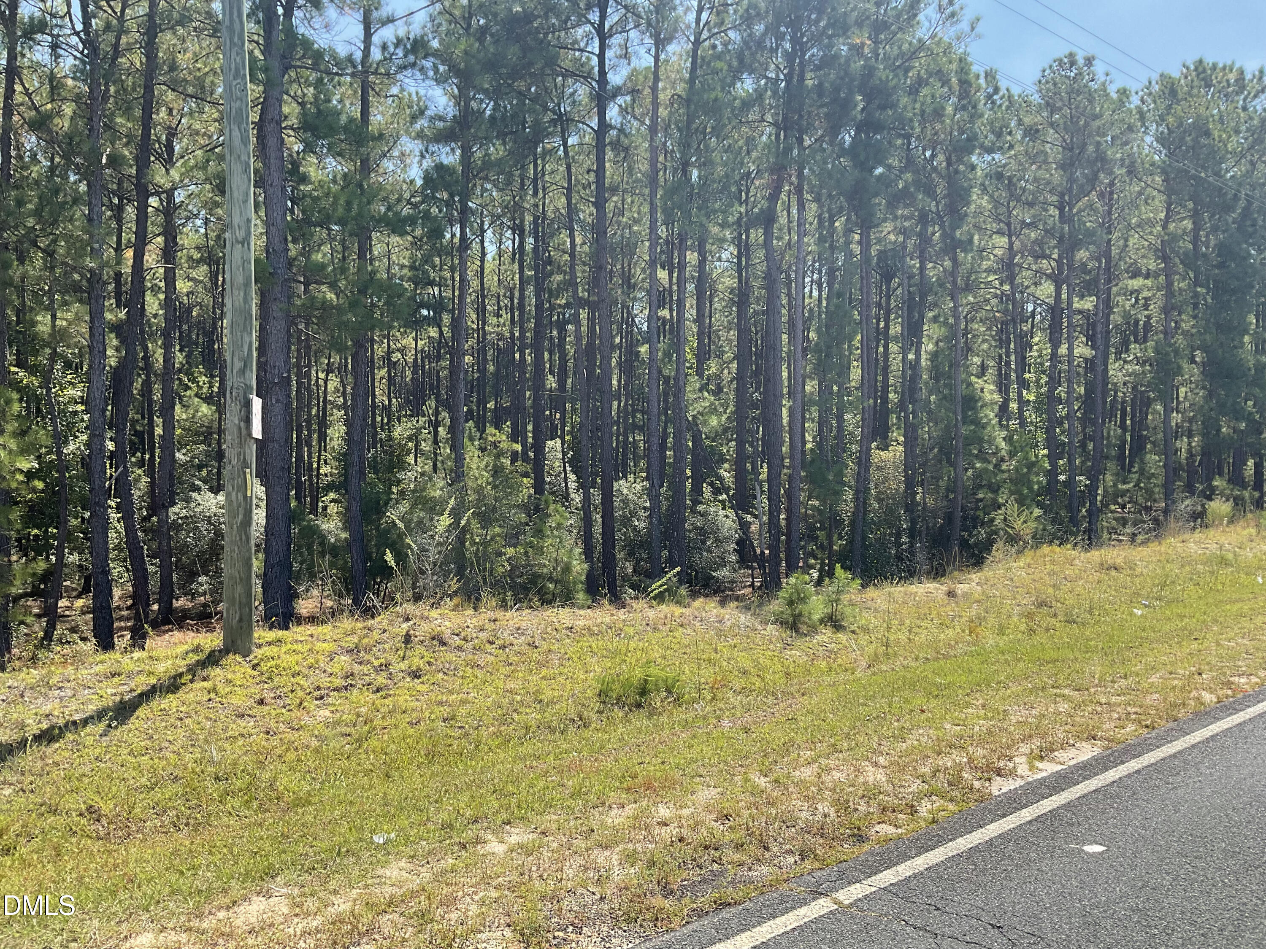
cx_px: 633
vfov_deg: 48.2
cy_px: 474
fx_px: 1061
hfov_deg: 61.7
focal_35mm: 29
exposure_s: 1/759
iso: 16
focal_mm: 3
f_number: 1.8
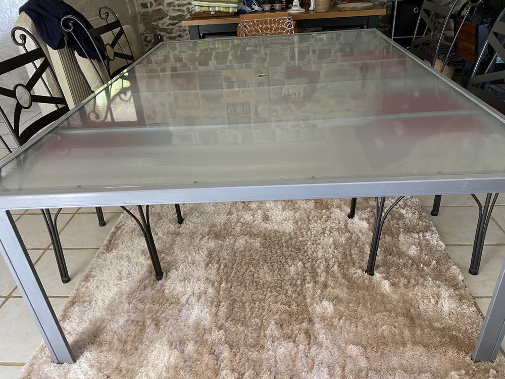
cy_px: 190
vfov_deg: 53.1
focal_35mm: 26
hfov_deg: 67.3
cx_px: 252
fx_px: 379
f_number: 1.8
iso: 200
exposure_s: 1/60
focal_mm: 4.25
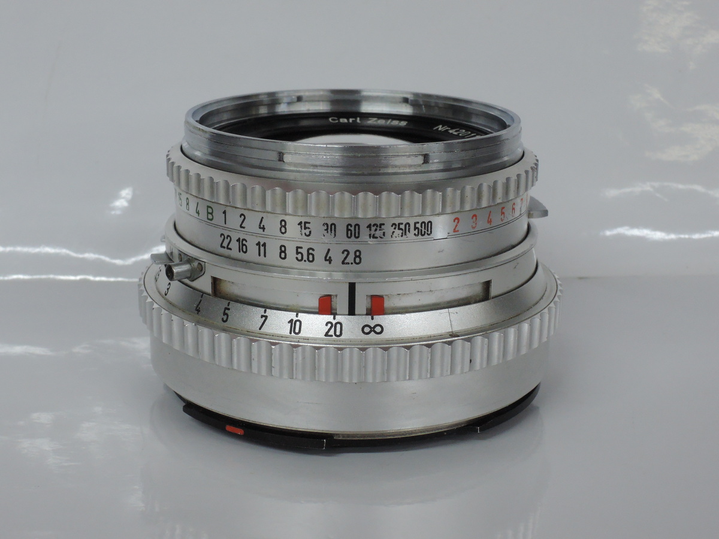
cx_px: 360
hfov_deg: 32.2
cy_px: 270
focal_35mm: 60
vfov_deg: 24.4
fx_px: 1246
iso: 800
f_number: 7.3
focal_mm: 12.8
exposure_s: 1/60
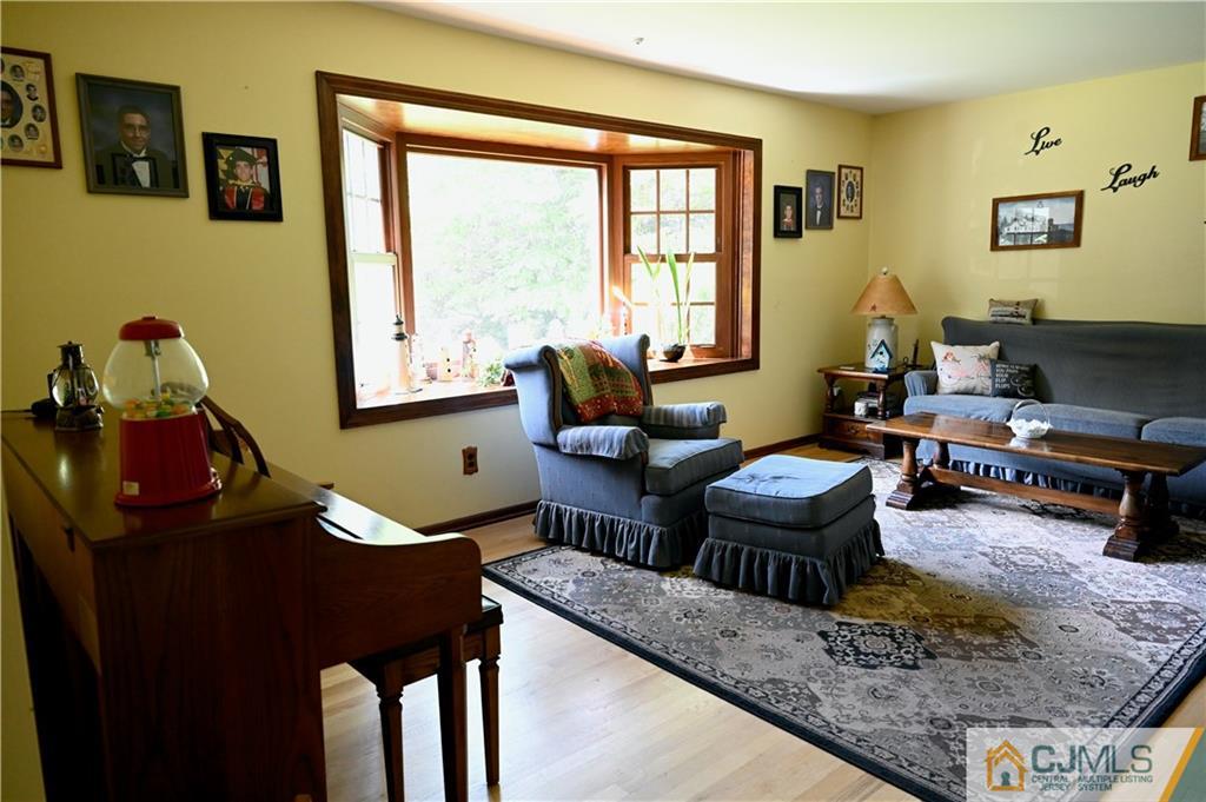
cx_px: 603
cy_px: 401
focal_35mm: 24
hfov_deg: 73.8
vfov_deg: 53.1
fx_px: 803
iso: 4000
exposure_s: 1/125
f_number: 5.6
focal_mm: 24
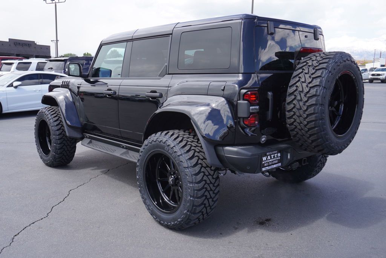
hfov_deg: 57.2
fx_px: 354
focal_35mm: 33
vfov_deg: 40.0
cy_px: 129
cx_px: 193
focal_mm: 22
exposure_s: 1/160
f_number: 6.3
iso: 100
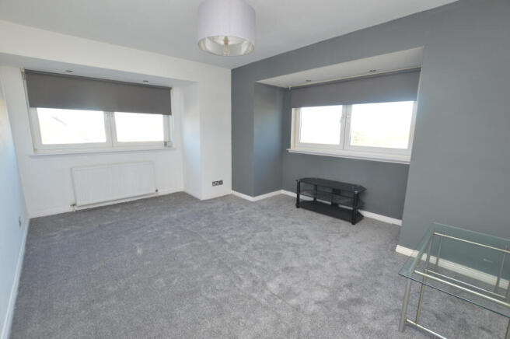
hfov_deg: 100.4
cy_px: 170
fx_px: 212
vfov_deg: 77.2
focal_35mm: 15
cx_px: 255
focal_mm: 10
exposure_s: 1/100
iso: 400
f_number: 5
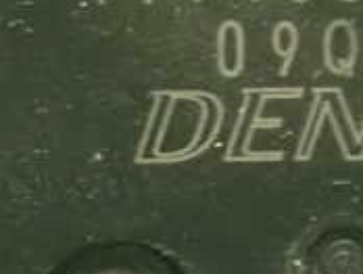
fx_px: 3612
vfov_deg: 4.3
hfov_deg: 5.7
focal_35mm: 344
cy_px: 67
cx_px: 325
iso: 1600
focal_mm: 18
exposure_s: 1/13
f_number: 4.9
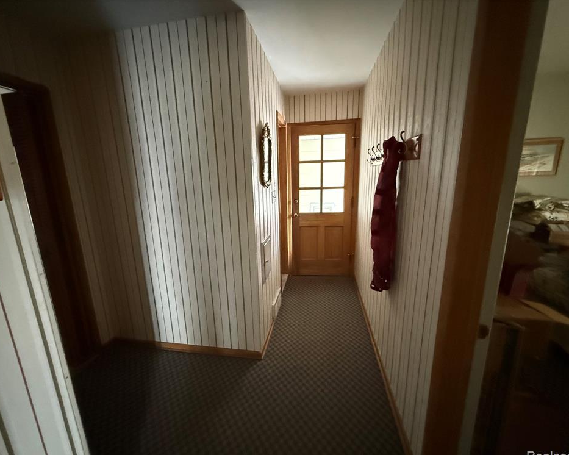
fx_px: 253
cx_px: 276
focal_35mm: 15
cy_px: 232
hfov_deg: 96.8
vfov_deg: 84.0
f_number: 2.2
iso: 1250
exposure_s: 1/51
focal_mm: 2.22
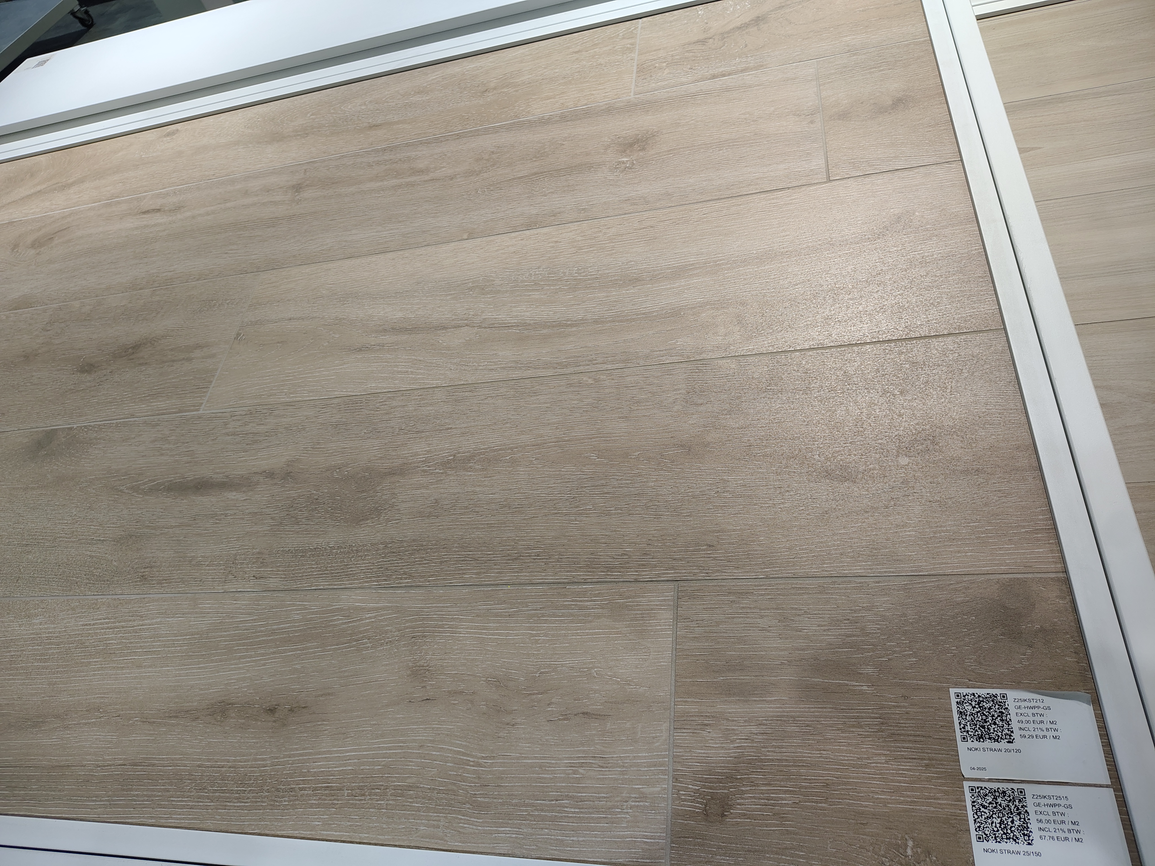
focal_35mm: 24
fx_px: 801
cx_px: 578
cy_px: 433
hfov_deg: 71.6
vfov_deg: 56.8
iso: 143
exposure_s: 1/100
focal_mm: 5.56
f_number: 1.8
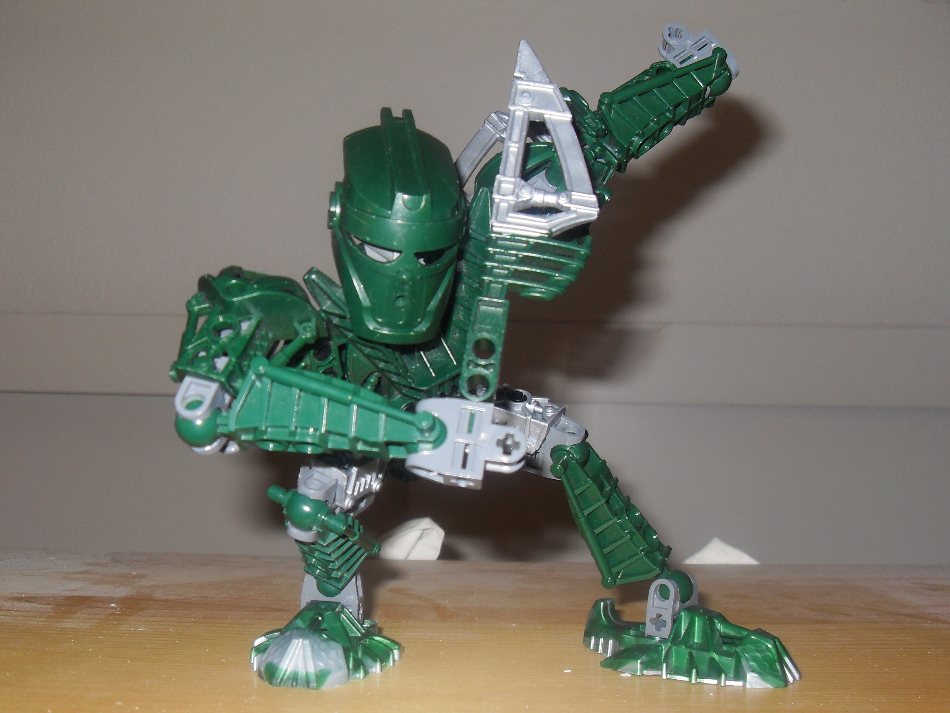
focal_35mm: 34
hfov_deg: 54.0
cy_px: 356
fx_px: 933
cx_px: 475
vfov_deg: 41.8
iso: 100
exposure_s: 1/45
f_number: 2.8
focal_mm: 6.3
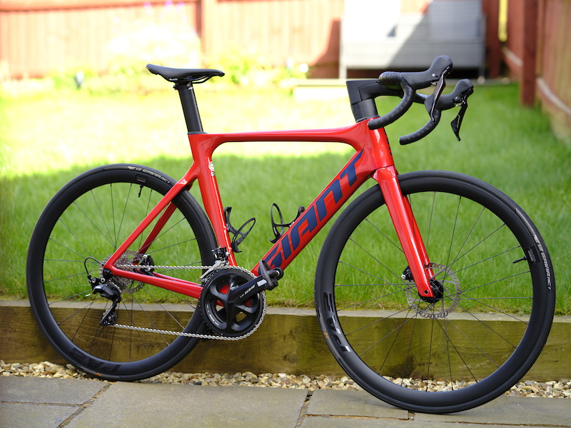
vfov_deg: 23.3
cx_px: 286
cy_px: 214
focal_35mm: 63
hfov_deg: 30.7
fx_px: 1039
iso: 200
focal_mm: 80
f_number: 2.5
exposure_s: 1/320
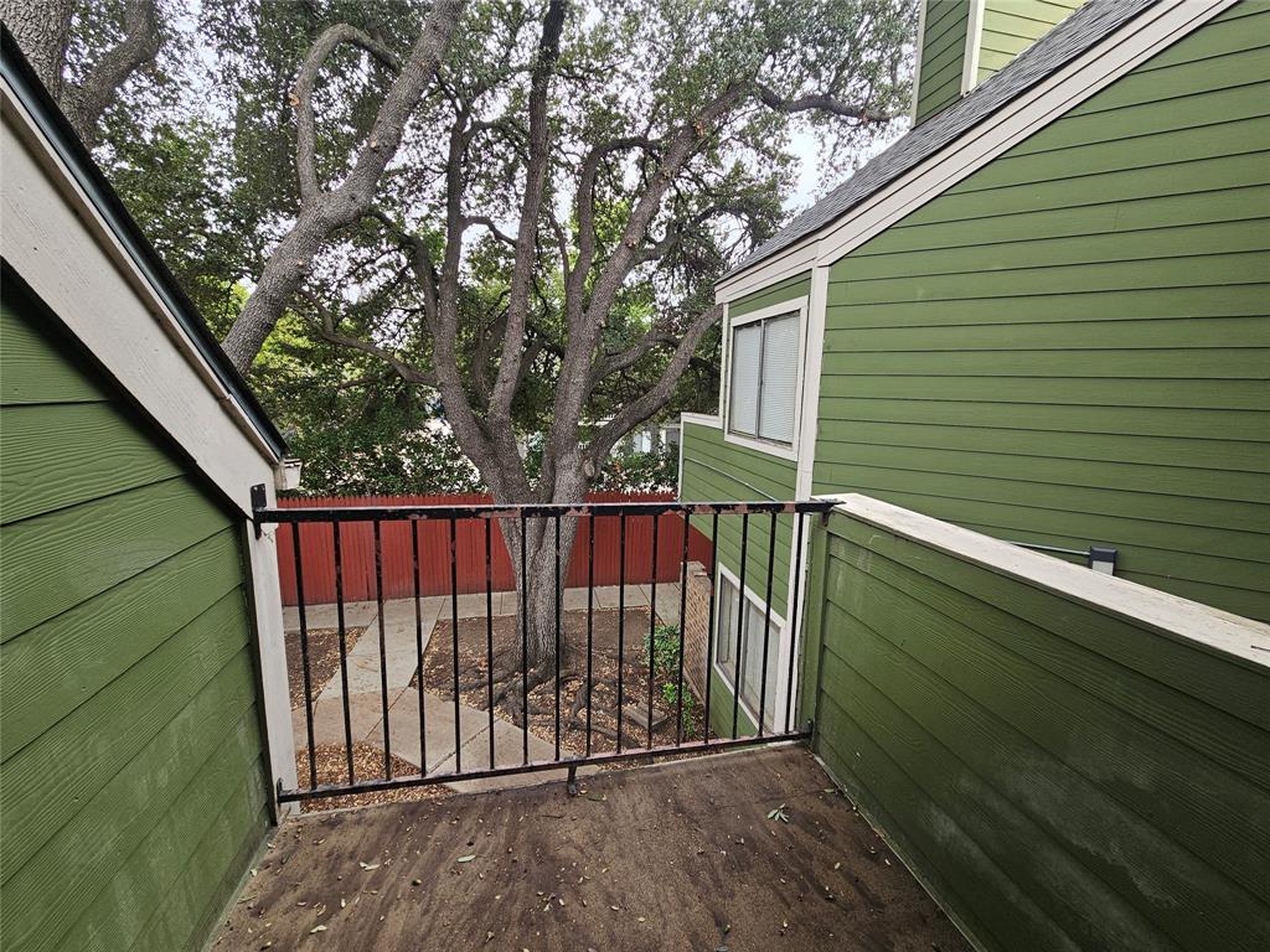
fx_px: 477
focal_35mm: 13
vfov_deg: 89.9
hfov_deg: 106.2
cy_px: 476
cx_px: 635
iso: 50
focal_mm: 2.2
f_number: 2.2
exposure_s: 1/120
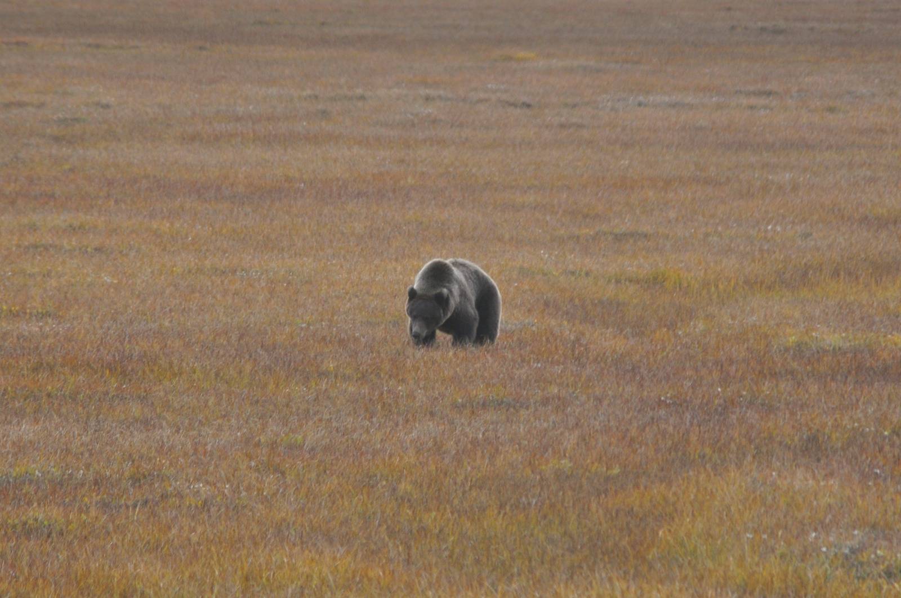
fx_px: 11250
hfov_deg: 4.6
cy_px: 299
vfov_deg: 3.0
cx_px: 450
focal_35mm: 450
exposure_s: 1/200
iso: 400
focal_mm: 300
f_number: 10
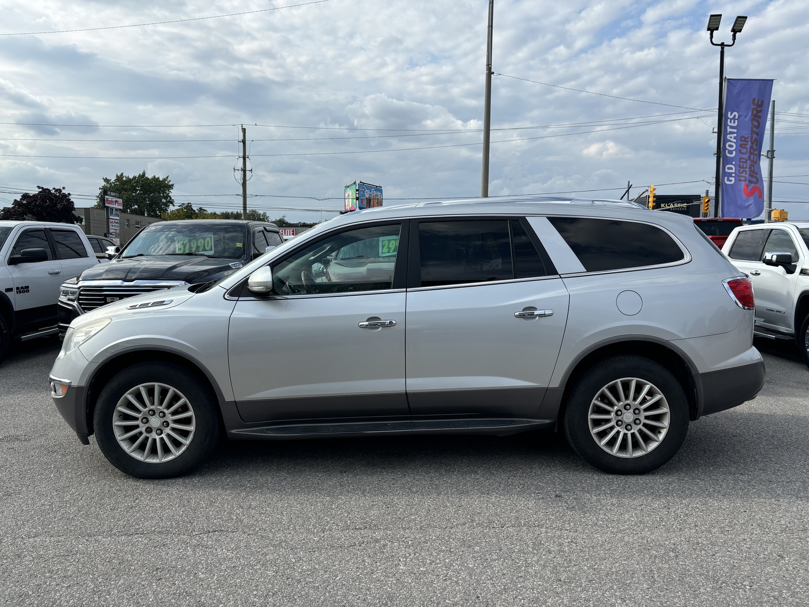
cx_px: 404
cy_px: 304
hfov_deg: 67.3
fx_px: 608
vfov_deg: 53.1
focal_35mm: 26
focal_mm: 5.96
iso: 50
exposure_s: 1/3311
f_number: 1.6
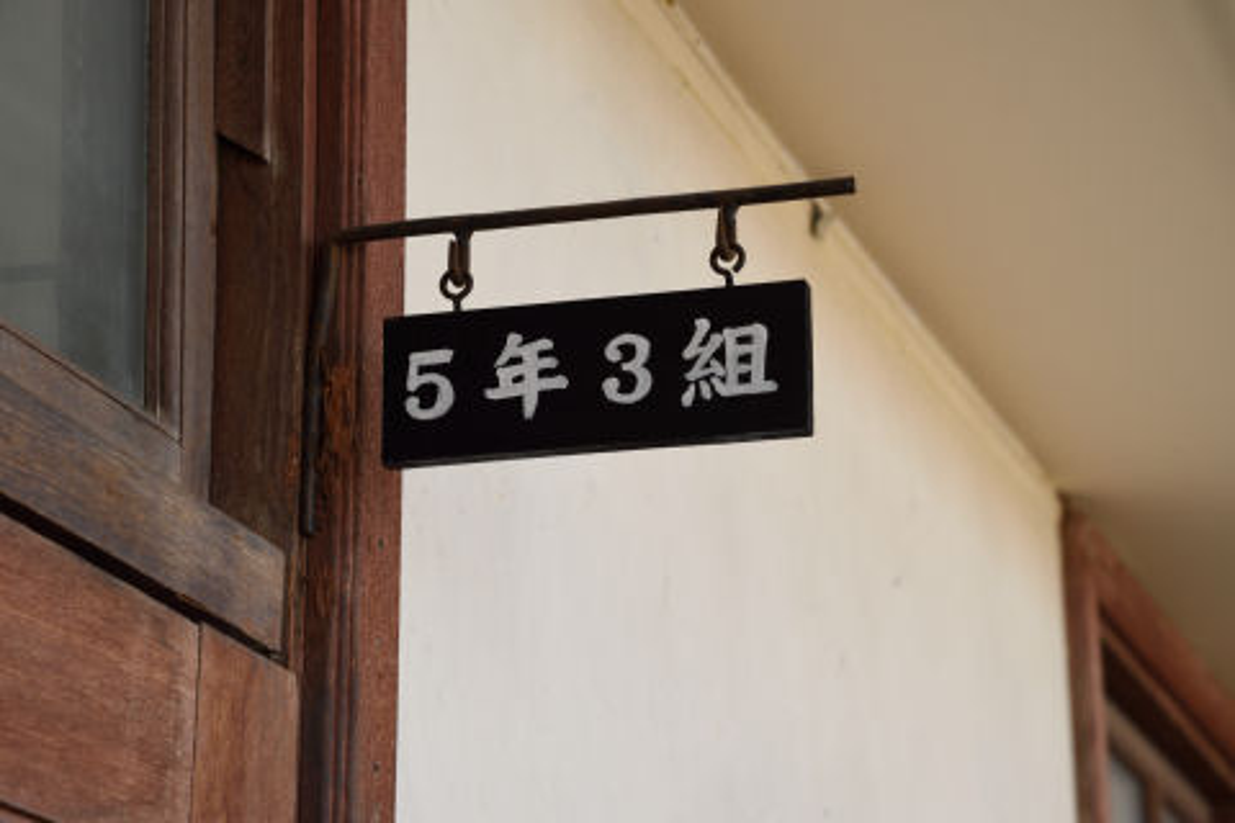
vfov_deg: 11.4
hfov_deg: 17.1
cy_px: 412
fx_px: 4116
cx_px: 618
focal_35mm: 120
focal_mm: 120
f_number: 11
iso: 400
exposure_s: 1/45
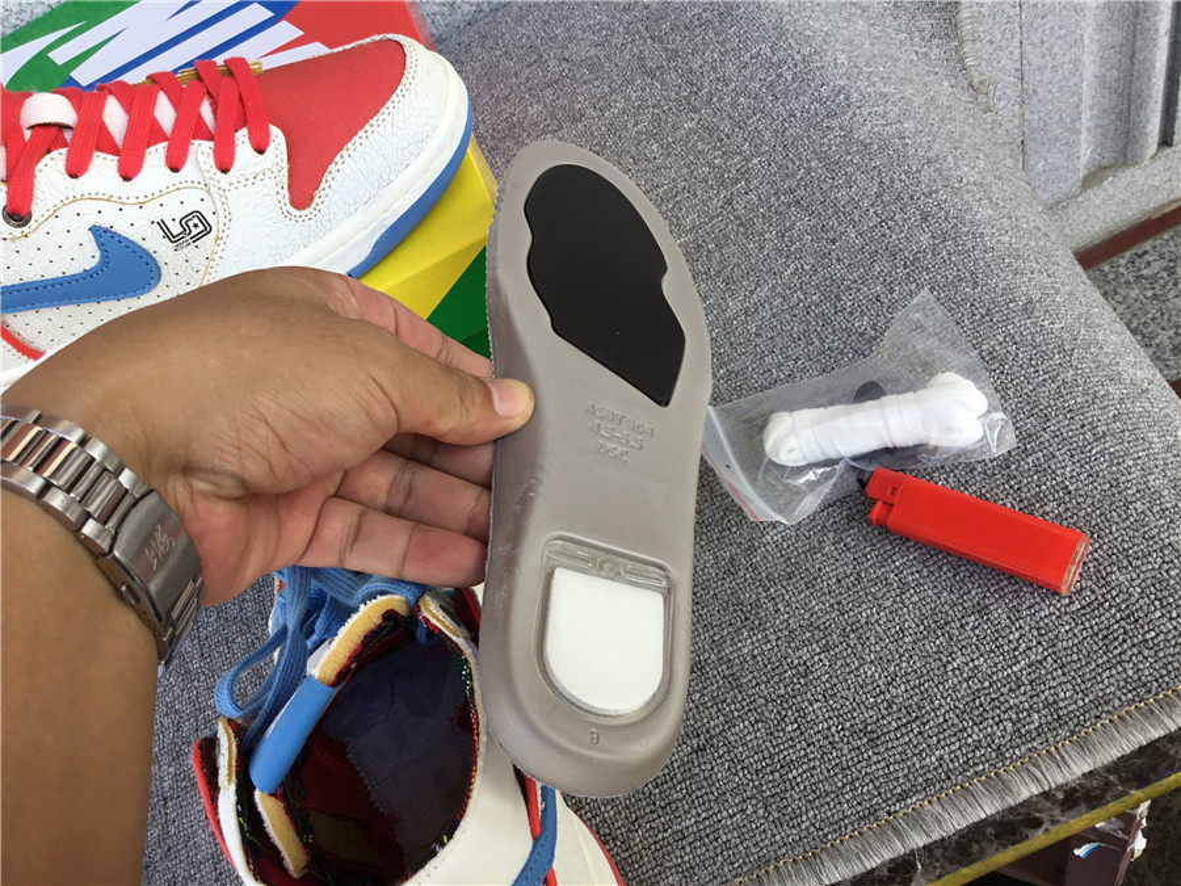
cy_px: 443
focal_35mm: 31
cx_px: 590
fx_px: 1058
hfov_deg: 58.4
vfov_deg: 45.4
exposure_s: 1/180
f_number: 2.4
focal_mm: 3.3
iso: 25
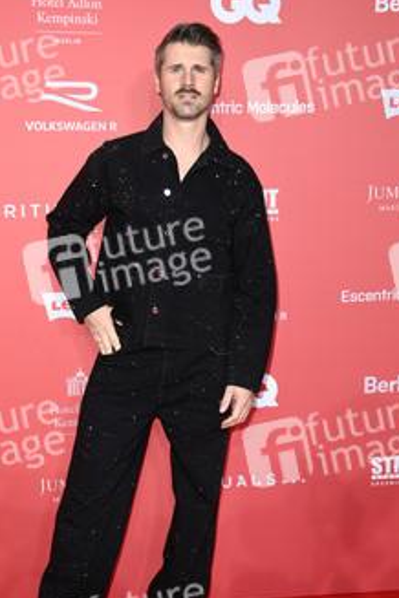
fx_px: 914
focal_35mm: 55
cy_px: 353
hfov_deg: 24.6
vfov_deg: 36.1
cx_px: 170
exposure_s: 1/250
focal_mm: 45
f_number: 5.6
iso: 1000
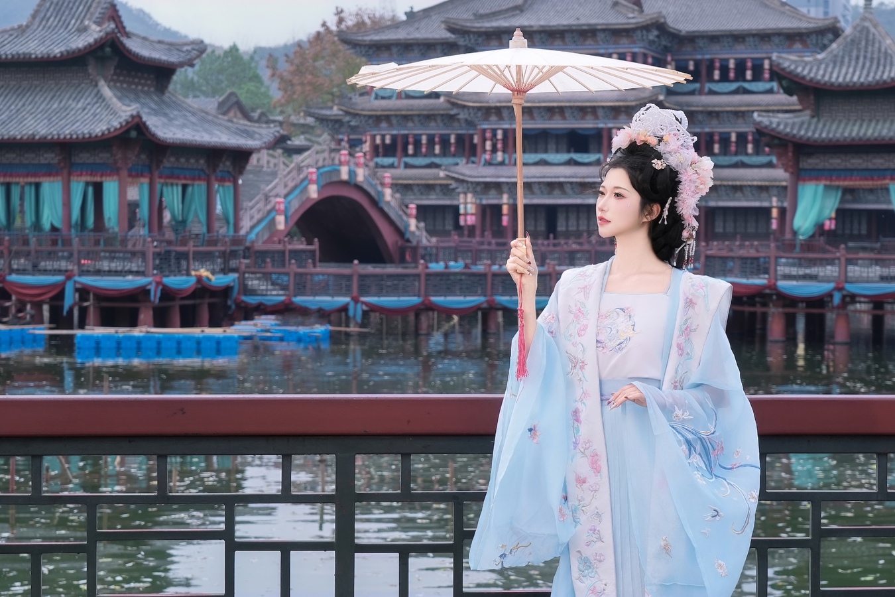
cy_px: 298
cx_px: 448
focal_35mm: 76
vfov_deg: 17.9
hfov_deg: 26.7
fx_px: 1889
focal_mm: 51
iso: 200
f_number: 5.6
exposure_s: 1/320
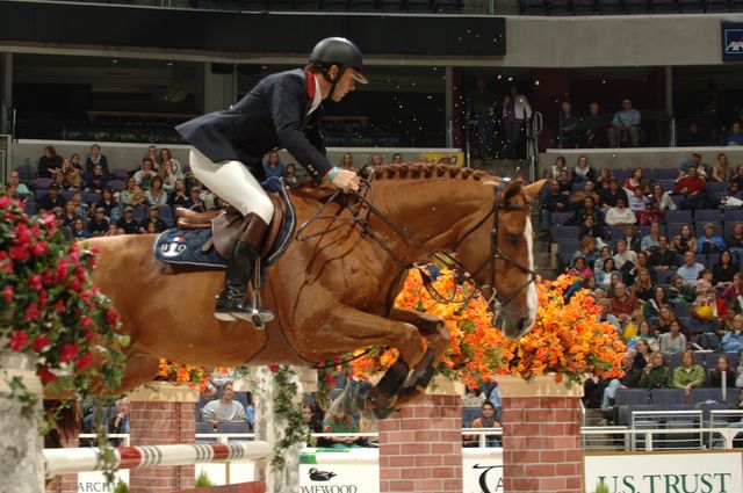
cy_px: 246
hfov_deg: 19.5
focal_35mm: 105
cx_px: 372
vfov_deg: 13.0
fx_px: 2164
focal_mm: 70
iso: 200
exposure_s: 1/250
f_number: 5.6
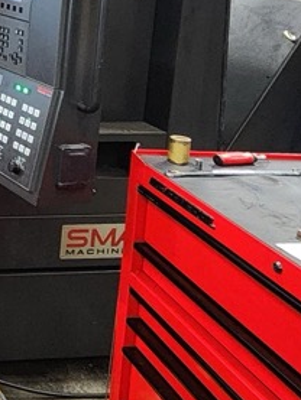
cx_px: -305
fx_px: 695
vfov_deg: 30.0
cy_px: 1
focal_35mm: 60
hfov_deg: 17.4
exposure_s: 1/30
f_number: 2.2
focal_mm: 2.2
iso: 320
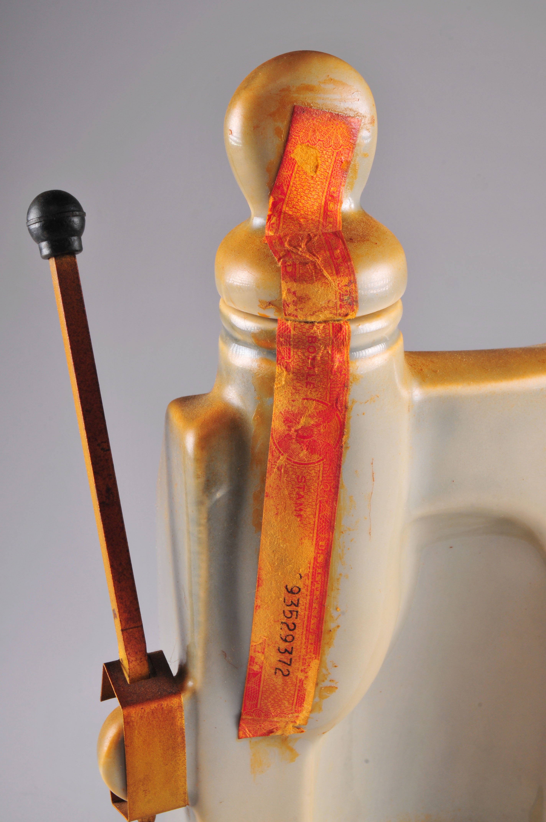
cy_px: 411
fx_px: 1642
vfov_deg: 28.1
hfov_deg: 18.9
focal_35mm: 72
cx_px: 273
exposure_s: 1/200
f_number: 18
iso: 100
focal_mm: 48
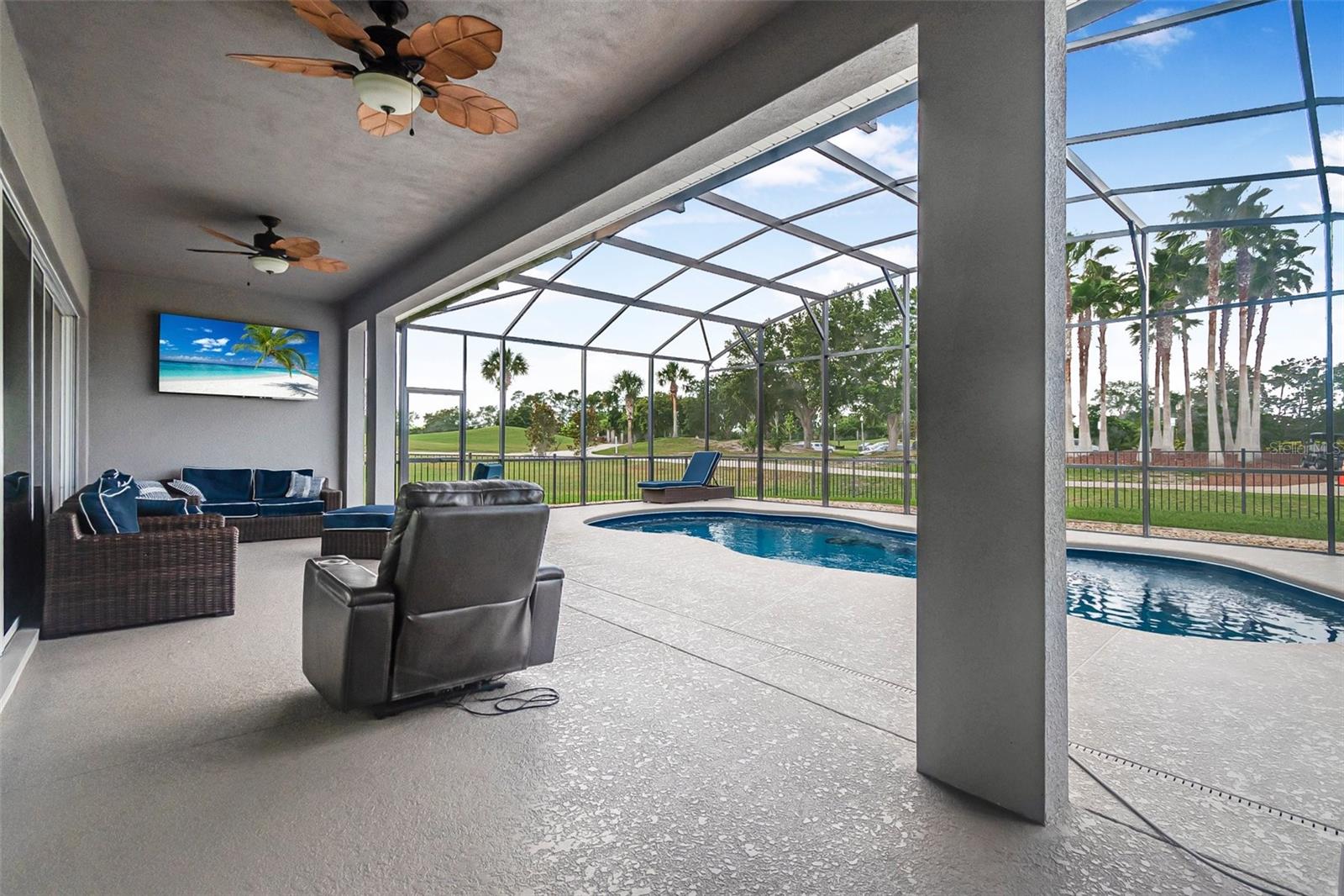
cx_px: 672
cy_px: 448
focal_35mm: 15
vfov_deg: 77.3
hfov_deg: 100.4
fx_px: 560
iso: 100
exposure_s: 1/250
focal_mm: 10
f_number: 6.3
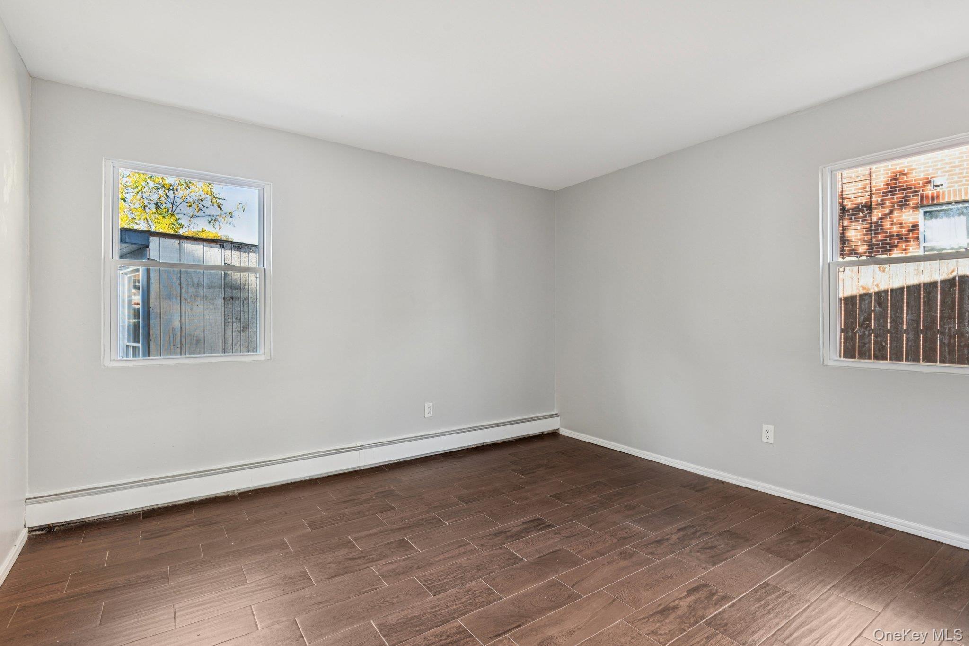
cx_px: 484
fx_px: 458
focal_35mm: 17
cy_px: 323
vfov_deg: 70.4
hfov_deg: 93.3
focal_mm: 17
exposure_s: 1/1.67
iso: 125
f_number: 8
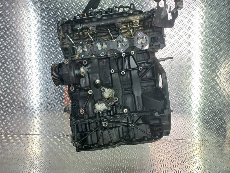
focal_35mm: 25
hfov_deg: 69.4
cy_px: 86
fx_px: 166
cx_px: 115
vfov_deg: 54.9
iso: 80
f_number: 1.8
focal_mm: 4.6
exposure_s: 1/50
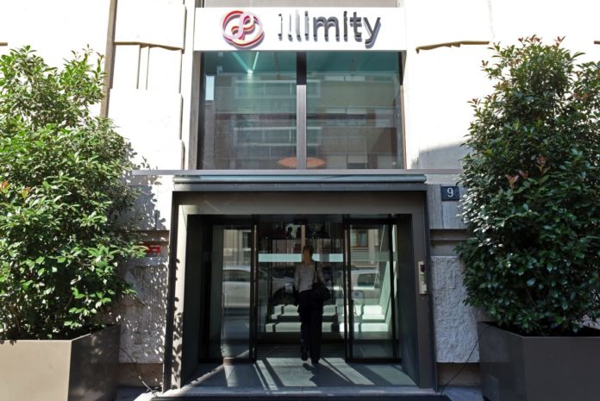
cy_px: 200
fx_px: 400
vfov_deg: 53.2
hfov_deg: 73.7
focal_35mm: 24
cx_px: 300
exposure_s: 1/160
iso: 500
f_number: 9
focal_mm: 24
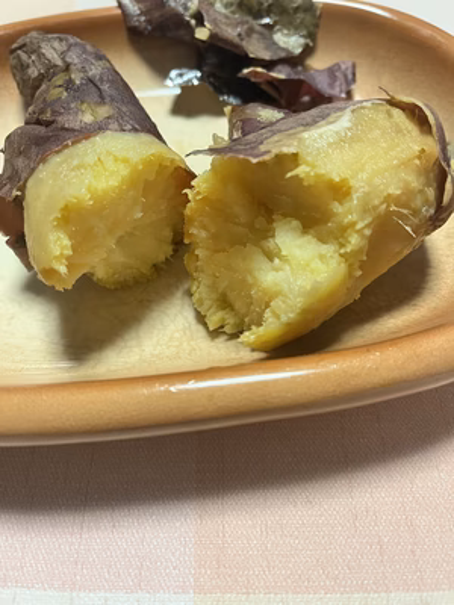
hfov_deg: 53.1
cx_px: 227
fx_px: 455
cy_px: 302
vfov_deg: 67.3
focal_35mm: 26
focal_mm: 5.1
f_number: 1.6
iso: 160
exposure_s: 1/50
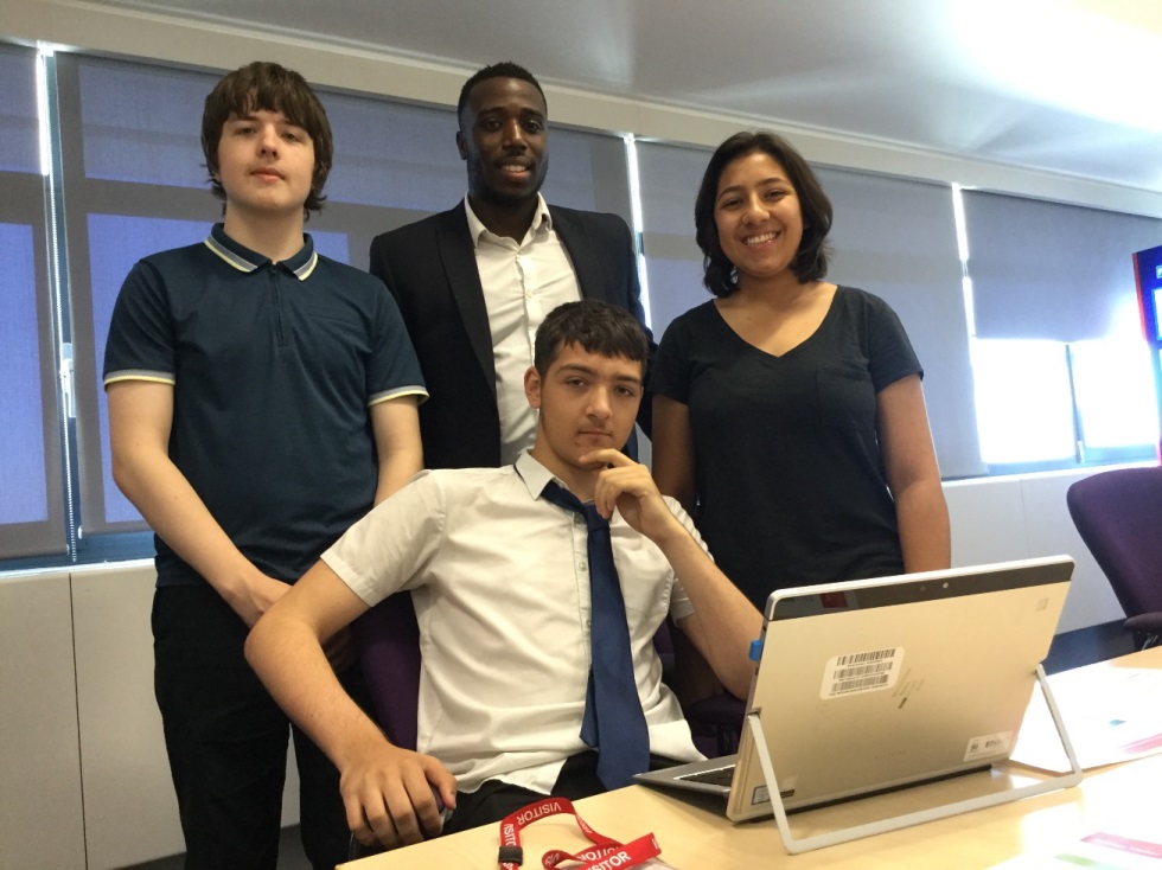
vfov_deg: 45.4
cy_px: 435
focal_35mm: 31
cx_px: 581
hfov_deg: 58.4
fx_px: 1040
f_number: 2.4
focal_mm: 3.3
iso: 160
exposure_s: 1/33
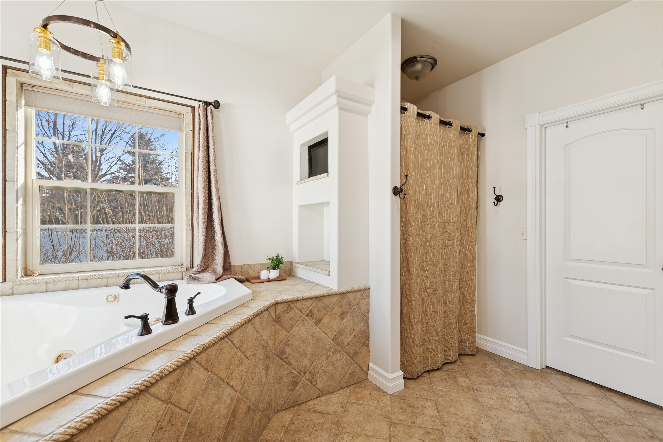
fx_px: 276
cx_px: 332
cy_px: 221
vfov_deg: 77.3
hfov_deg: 100.4
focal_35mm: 15
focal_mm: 10
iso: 100
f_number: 6.3
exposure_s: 1/30
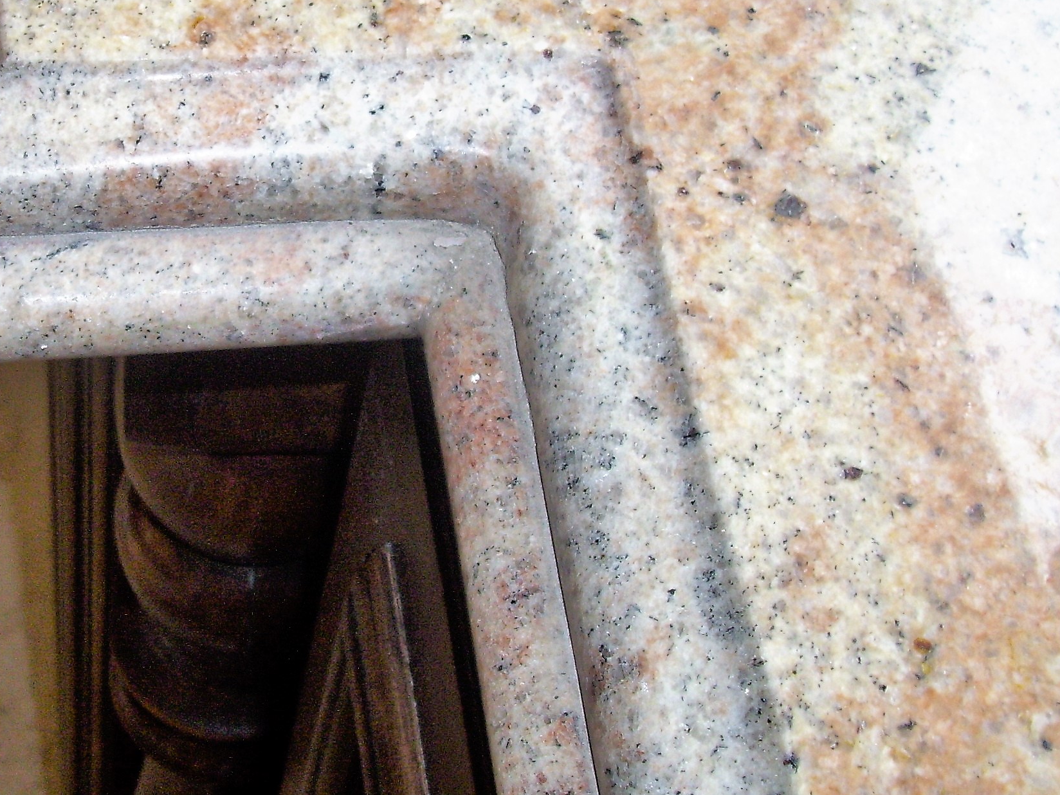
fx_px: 2082
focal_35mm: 68
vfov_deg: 21.5
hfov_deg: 27.8
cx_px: 176
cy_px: 234
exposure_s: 1/40
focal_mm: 5.7
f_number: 2.9
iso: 80
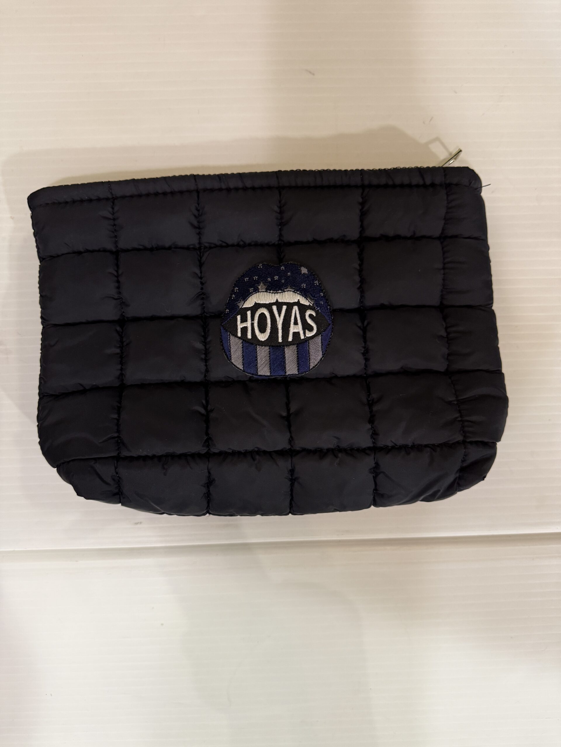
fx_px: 519
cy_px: 374
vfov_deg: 71.6
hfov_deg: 56.8
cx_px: 280
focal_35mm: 24
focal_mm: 6.76
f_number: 1.78
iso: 320
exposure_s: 1/60
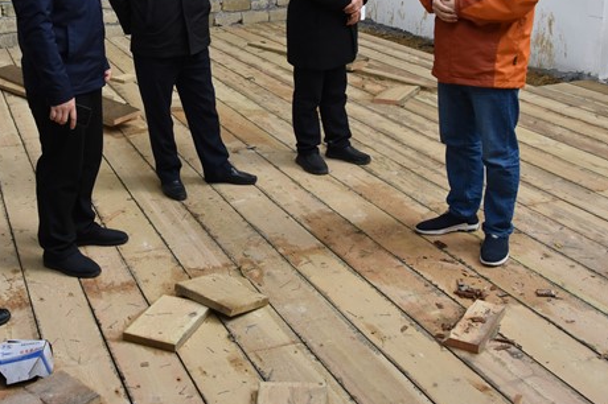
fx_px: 793
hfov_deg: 41.2
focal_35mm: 47
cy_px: 79
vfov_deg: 28.0
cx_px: 184
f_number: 8
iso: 800
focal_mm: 18
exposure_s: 1/500
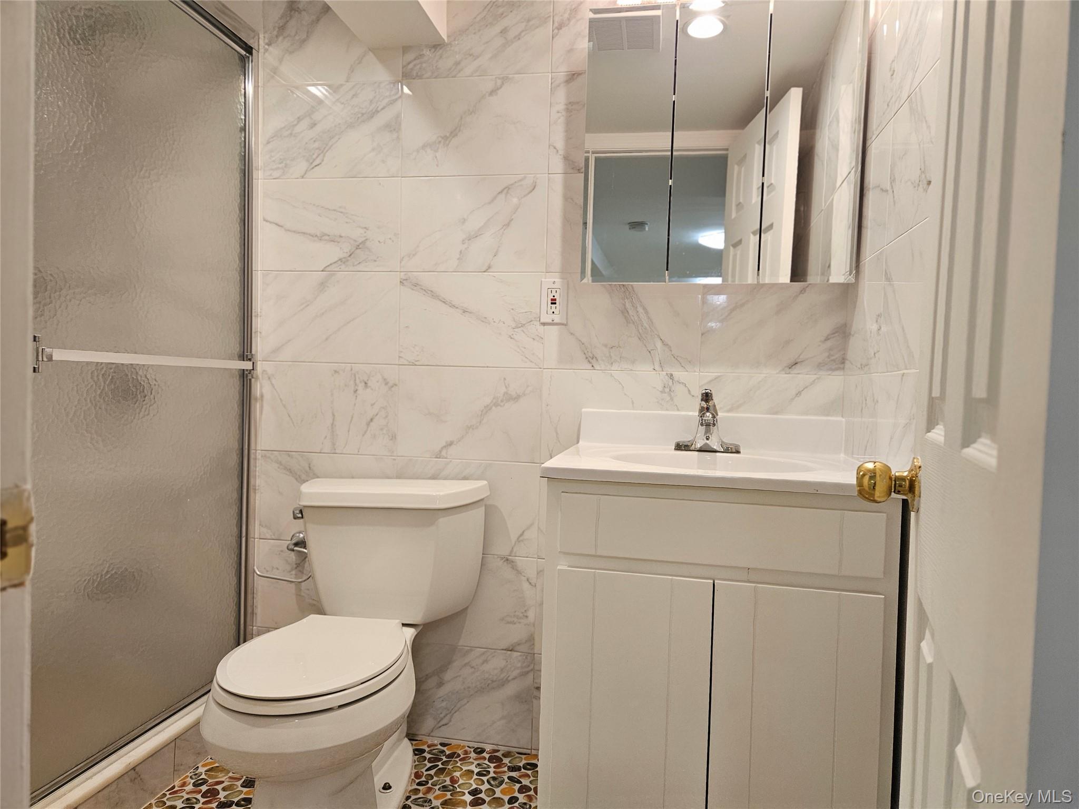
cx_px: 540
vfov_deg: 58.9
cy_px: 404
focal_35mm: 23
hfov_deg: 73.9
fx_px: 717
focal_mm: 5.4
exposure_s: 1/120
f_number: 1.8
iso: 250
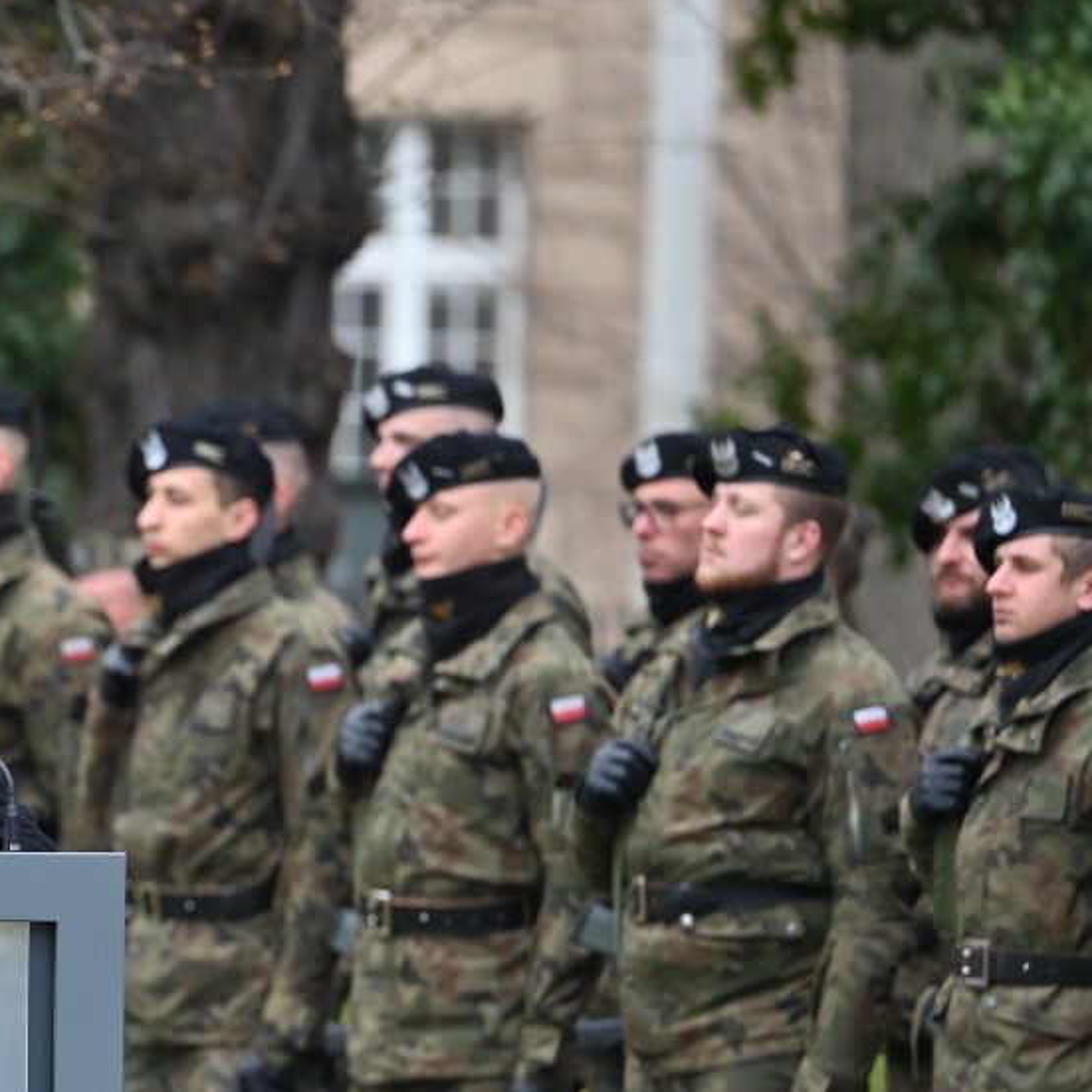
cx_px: -442
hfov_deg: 3.9
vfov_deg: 3.9
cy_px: 1001
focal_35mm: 450
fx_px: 16061
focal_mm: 180
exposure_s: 1/250
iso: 100
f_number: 3.2
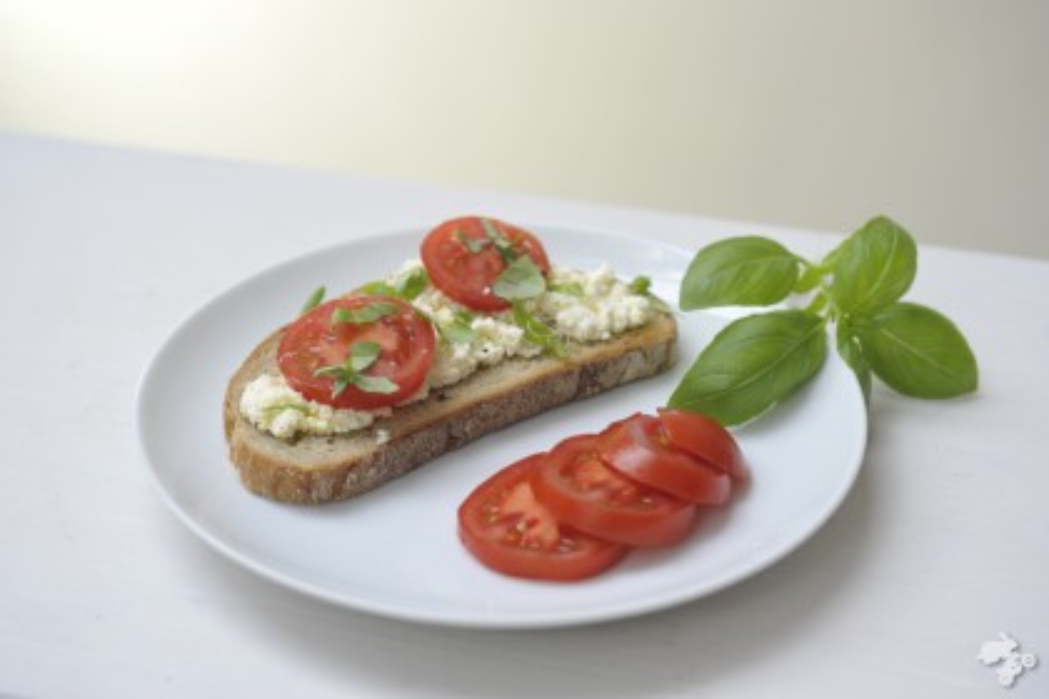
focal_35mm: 55
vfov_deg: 24.6
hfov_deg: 36.2
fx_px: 1603
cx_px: 524
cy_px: 350
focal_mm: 55
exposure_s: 1/60
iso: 400
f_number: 5.6
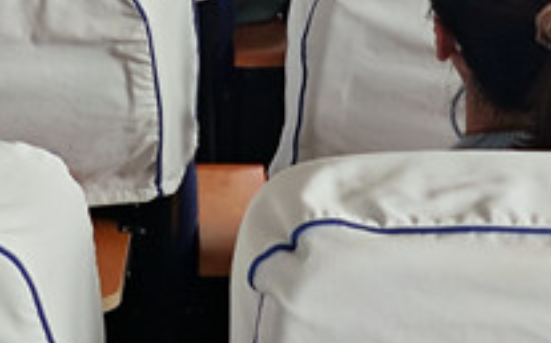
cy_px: -237
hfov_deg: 12.6
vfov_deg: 7.7
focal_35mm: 166
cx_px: 91
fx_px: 2491
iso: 64
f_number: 1.6
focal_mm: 6.55
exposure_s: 1/100
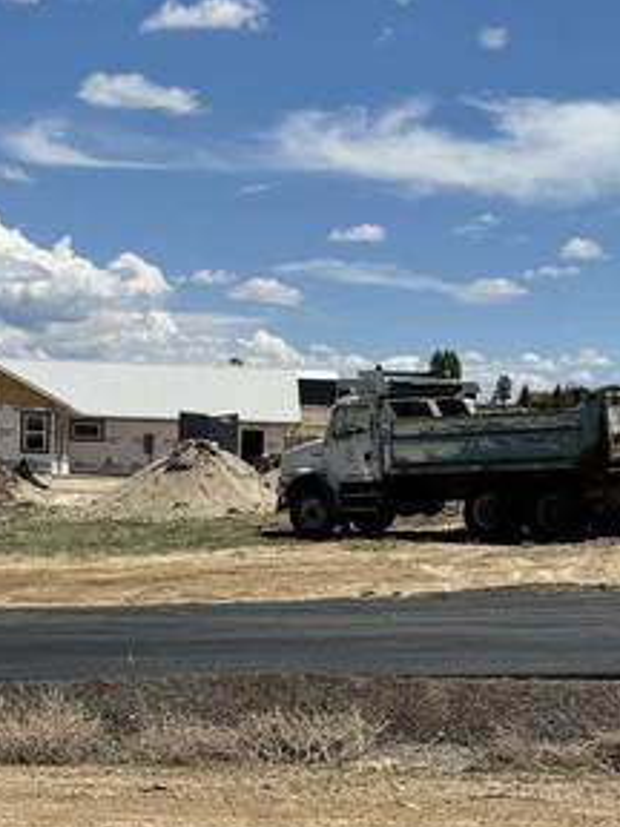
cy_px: 775
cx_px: 144
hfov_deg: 18.3
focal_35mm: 80
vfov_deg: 23.6
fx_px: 1910
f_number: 1.78
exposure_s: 1/9009
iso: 80
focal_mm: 6.76
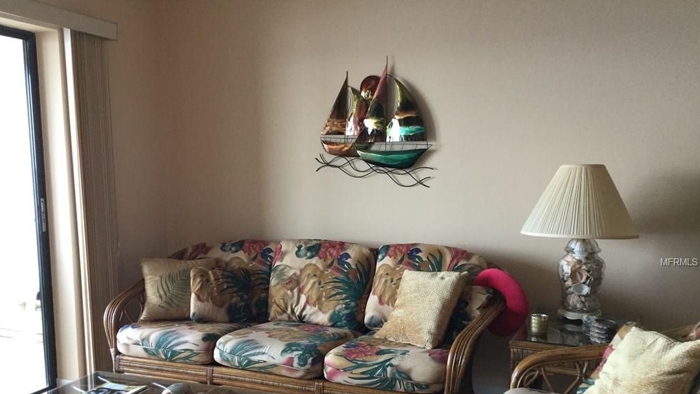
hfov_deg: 58.0
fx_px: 631
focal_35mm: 34
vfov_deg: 34.3
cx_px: 350
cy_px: 262
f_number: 2.4
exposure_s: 1/30
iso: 100
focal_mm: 3.3
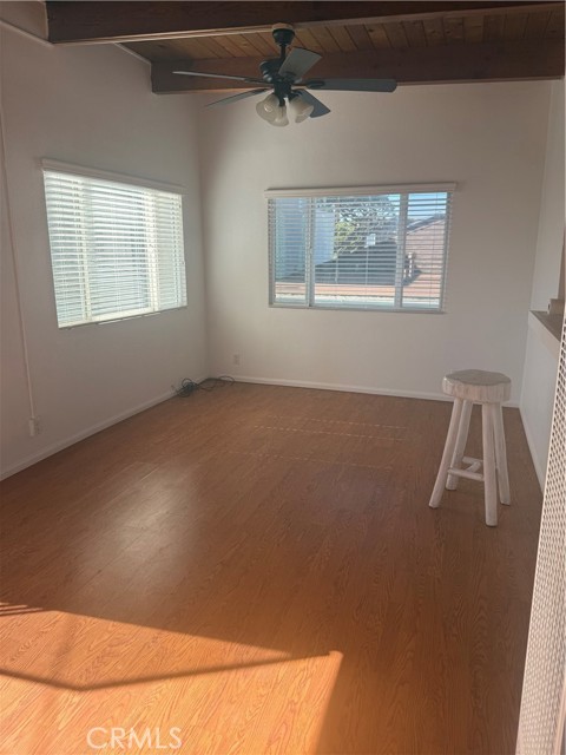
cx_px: 283
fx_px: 523
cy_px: 378
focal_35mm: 24
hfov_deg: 56.8
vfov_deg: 71.6
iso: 100
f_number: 1.78
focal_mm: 6.76
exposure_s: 1/822
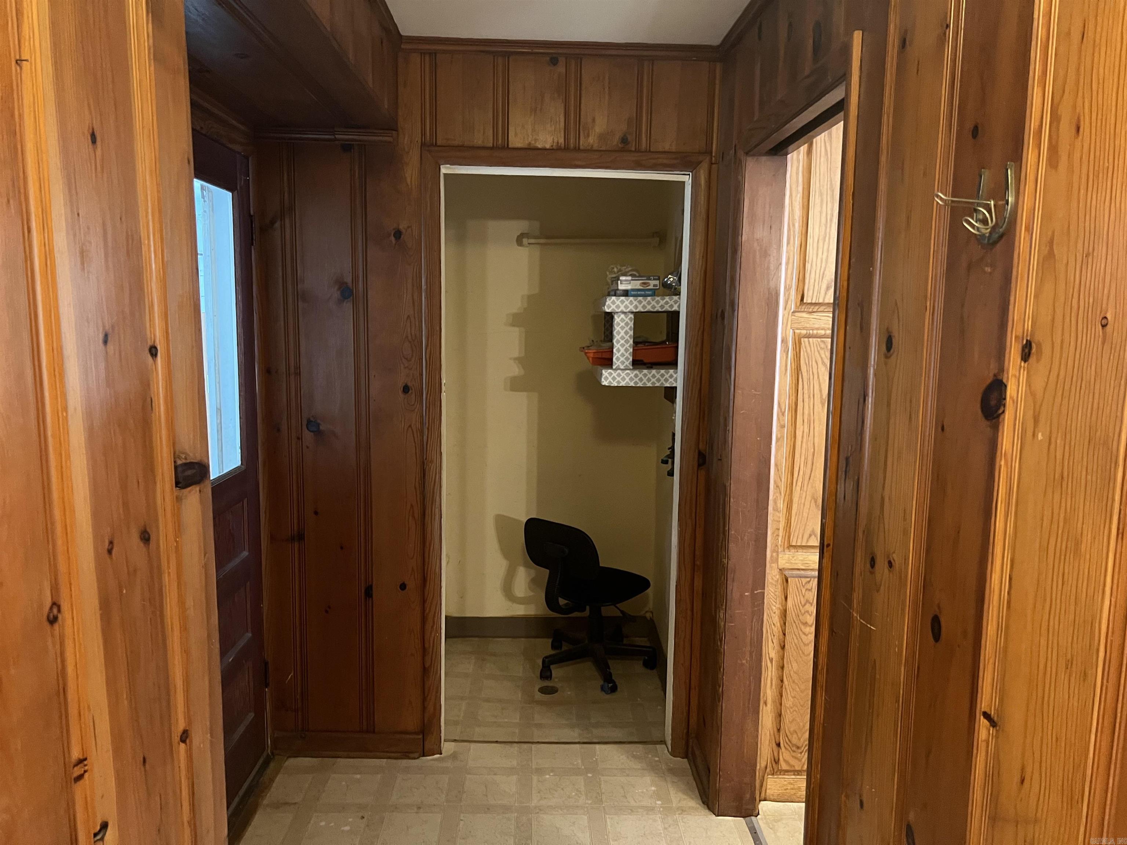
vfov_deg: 53.1
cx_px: 564
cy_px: 422
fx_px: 846
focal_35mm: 26
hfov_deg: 67.3
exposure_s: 1/30
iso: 500
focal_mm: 5.7
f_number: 1.5
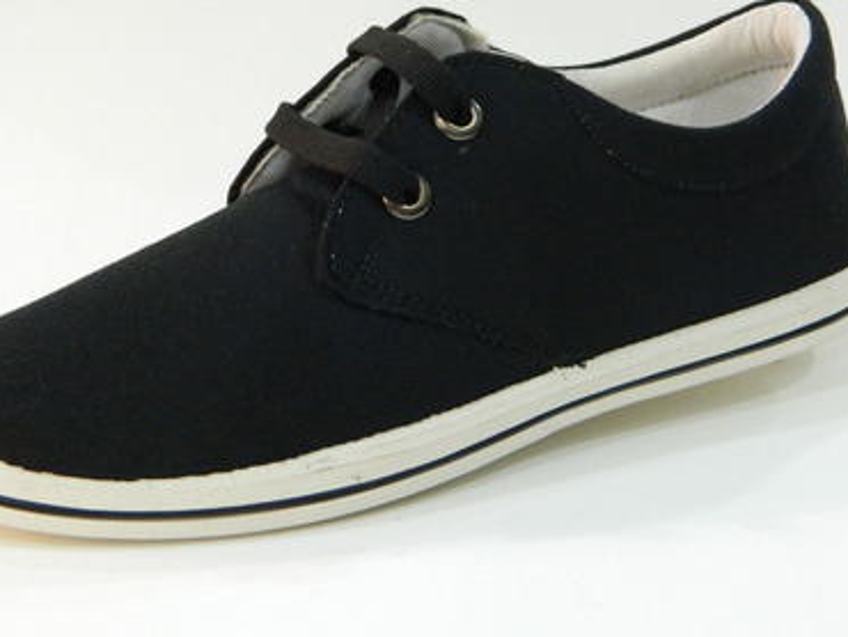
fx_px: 1888
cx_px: 387
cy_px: 244
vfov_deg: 19.1
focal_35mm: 77
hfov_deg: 25.3
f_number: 3.8
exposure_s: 1/13
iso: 400
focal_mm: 10.2
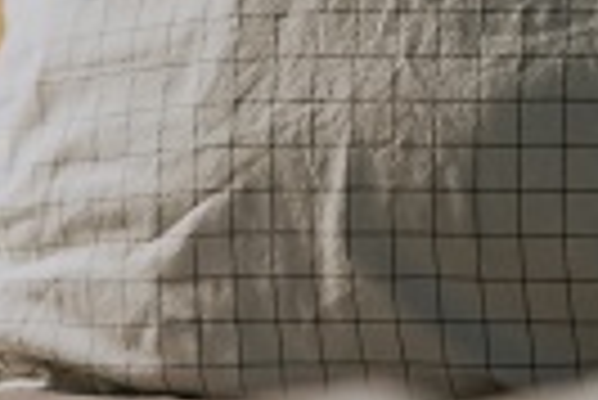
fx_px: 3492
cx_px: -81
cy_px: -193
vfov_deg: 6.5
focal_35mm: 210
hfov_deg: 9.7
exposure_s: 1/250
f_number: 1.6
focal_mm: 35
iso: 320
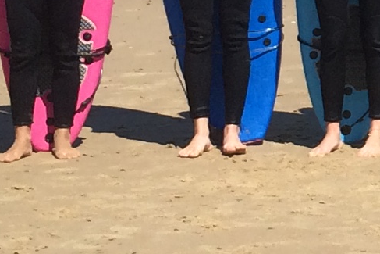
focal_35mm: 202
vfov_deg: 6.7
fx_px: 2133
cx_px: 797
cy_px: -190
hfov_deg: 9.4
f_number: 2.2
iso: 32
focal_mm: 4.15
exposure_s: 1/2415
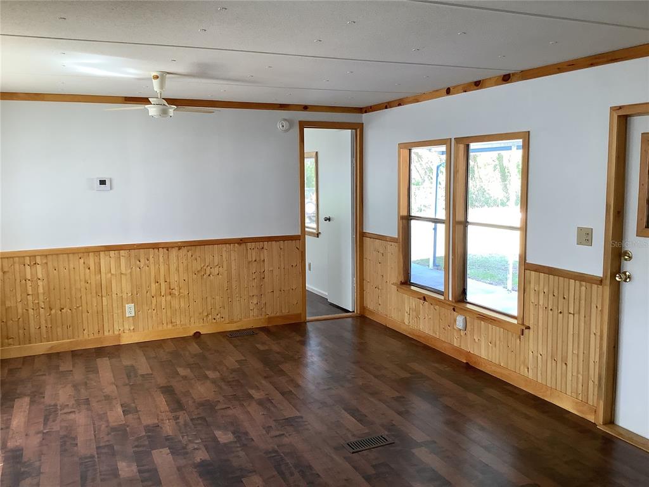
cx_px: 324
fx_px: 581
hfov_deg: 58.4
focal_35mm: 31
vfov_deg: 45.4
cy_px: 244
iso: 64
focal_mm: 3.3
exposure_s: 1/60
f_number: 2.4
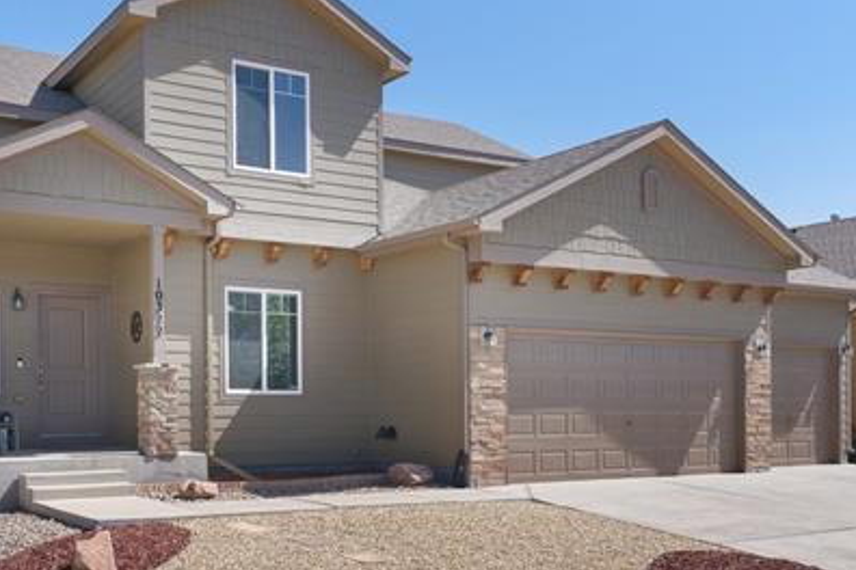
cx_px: 378
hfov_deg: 46.3
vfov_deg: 31.7
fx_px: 999
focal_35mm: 42
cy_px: 374
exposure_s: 1/15
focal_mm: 26
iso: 100
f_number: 11
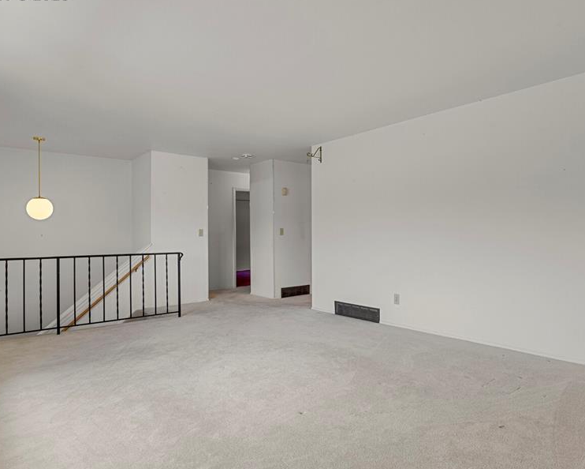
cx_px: 319
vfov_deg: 63.1
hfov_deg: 74.9
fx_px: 381
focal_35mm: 22
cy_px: 226
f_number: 8
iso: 250
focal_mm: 17
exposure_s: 1/1.25
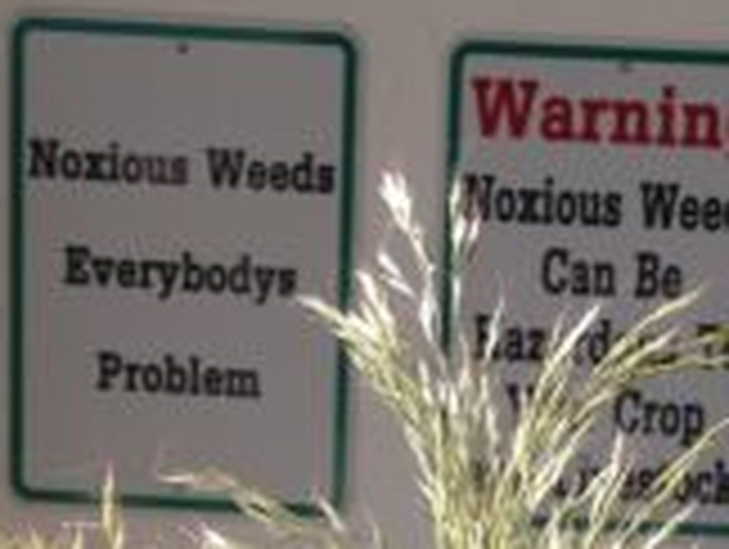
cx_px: 556
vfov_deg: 10.9
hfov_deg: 15.4
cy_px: 1001
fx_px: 2679
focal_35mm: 127
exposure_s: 1/951
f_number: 2.4
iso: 50
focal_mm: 4.12
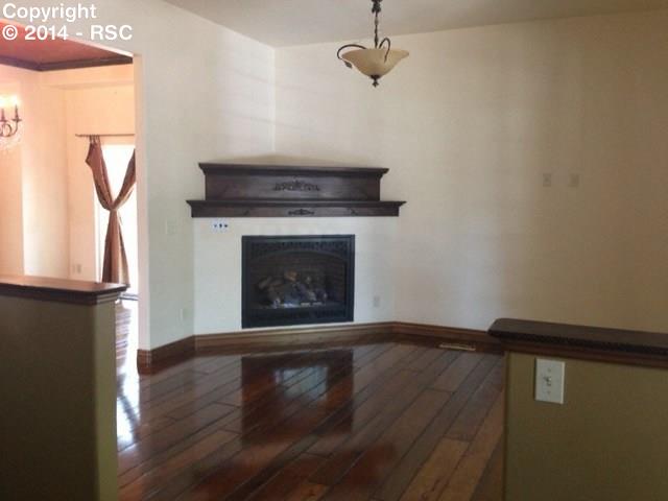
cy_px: 250
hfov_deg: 55.4
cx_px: 334
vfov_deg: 42.9
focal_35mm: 33
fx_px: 637
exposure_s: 1/20
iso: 125
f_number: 2.4
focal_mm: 4.13
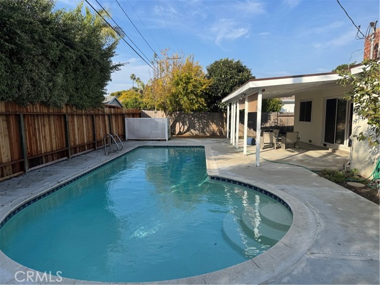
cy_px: 142
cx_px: 190
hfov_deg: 71.6
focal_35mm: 24
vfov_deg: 56.8
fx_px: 263
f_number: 1.78
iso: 80
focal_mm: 6.76
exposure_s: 1/3247
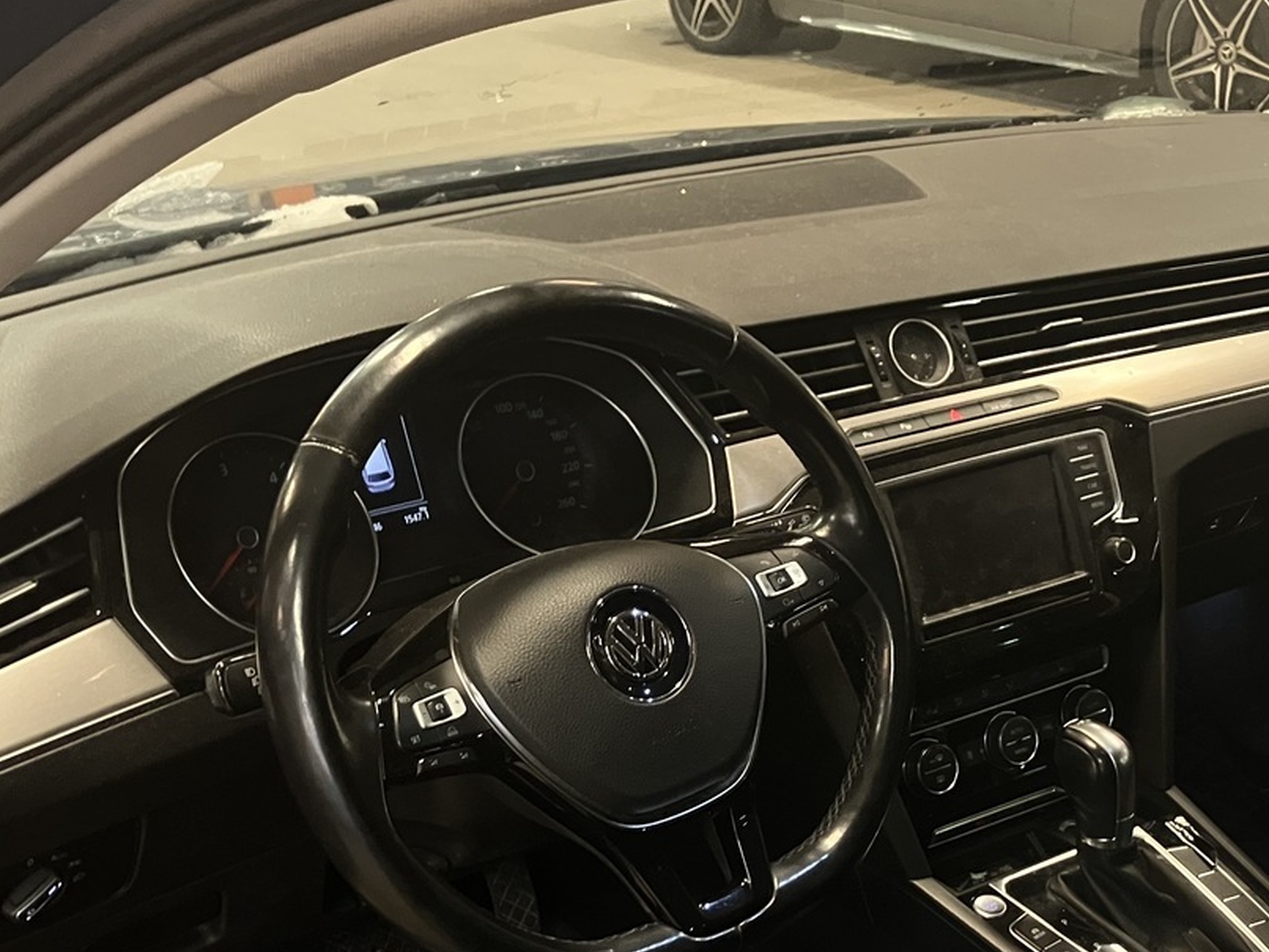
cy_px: 791
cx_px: 798
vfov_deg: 28.4
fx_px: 1834
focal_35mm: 50
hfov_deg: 37.9
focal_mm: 3.99
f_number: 1.8
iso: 320
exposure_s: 1/25
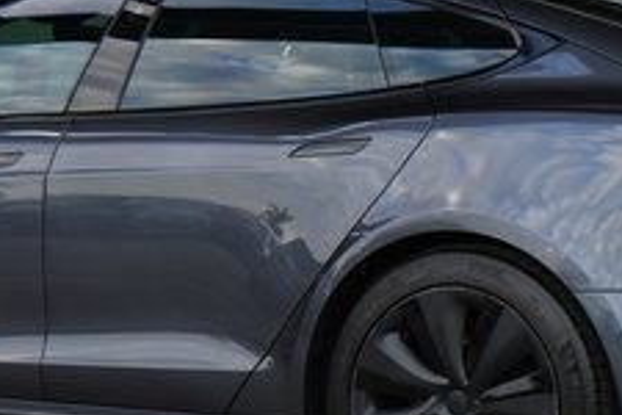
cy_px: 289
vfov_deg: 10.5
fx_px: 2263
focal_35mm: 131
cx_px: 276
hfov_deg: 15.6
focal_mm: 46
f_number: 8
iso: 1000
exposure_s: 1/200
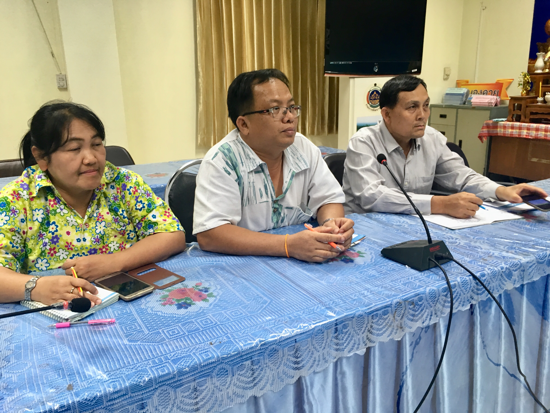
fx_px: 461
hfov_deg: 61.7
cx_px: 275
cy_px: 206
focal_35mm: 29
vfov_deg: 48.2
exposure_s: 1/33
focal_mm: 4.15
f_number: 2.2
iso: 100
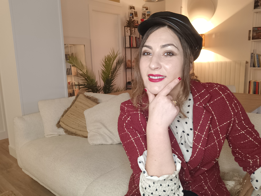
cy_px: 98
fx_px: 219
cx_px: 130
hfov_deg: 61.7
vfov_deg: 48.2
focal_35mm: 29
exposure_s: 1/50
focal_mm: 3.82
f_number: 2
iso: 645
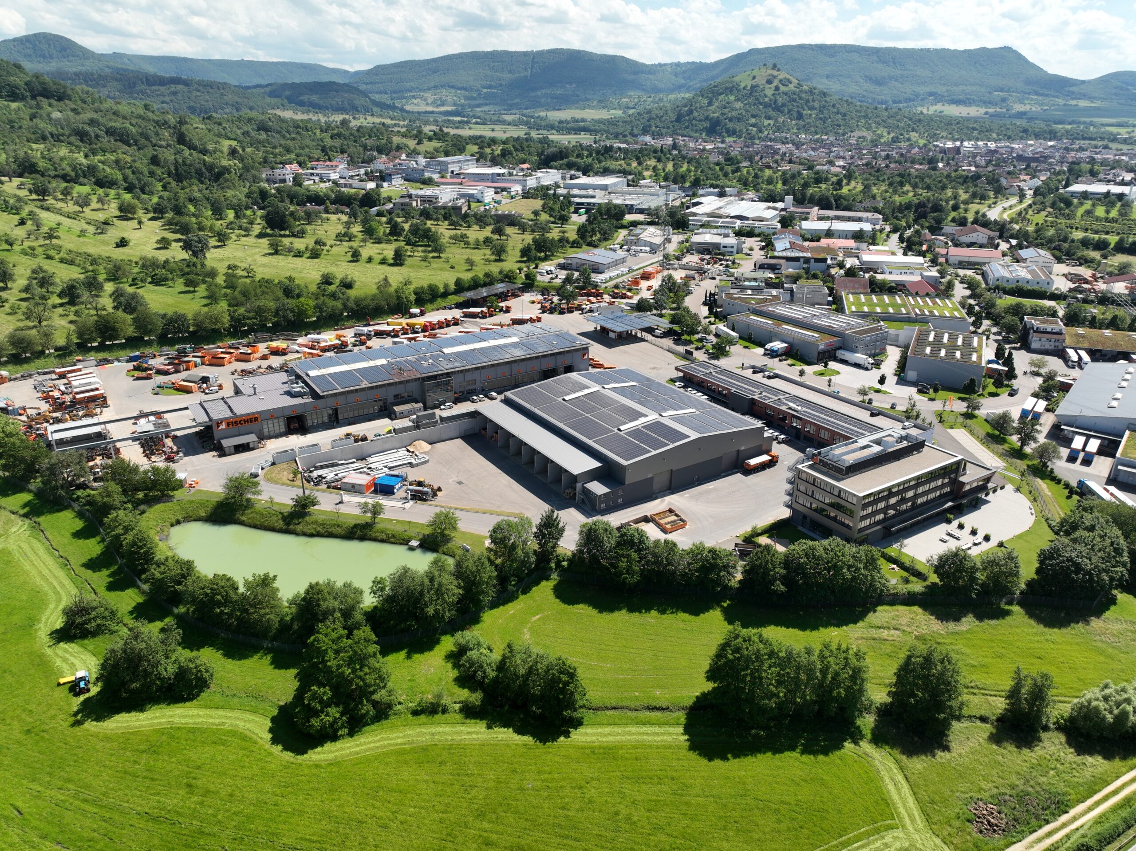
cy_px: 426
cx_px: 568
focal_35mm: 24
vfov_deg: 56.8
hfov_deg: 71.6
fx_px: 787
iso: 140
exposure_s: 1/120
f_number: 2.8
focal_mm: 12.29
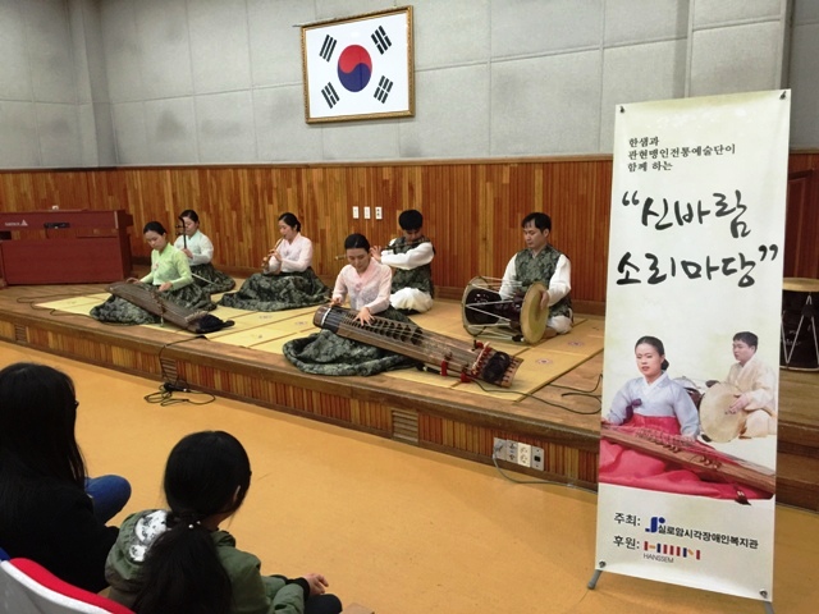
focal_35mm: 29
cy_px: 307
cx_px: 410
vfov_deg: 48.2
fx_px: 686
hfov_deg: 61.7
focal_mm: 4.15
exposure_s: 1/15
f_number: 2.2
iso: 125
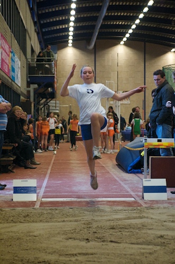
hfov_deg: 13.0
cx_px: 88
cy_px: 132
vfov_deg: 19.5
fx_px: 769
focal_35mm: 105
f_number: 4.5
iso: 3200
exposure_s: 1/200
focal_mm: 70
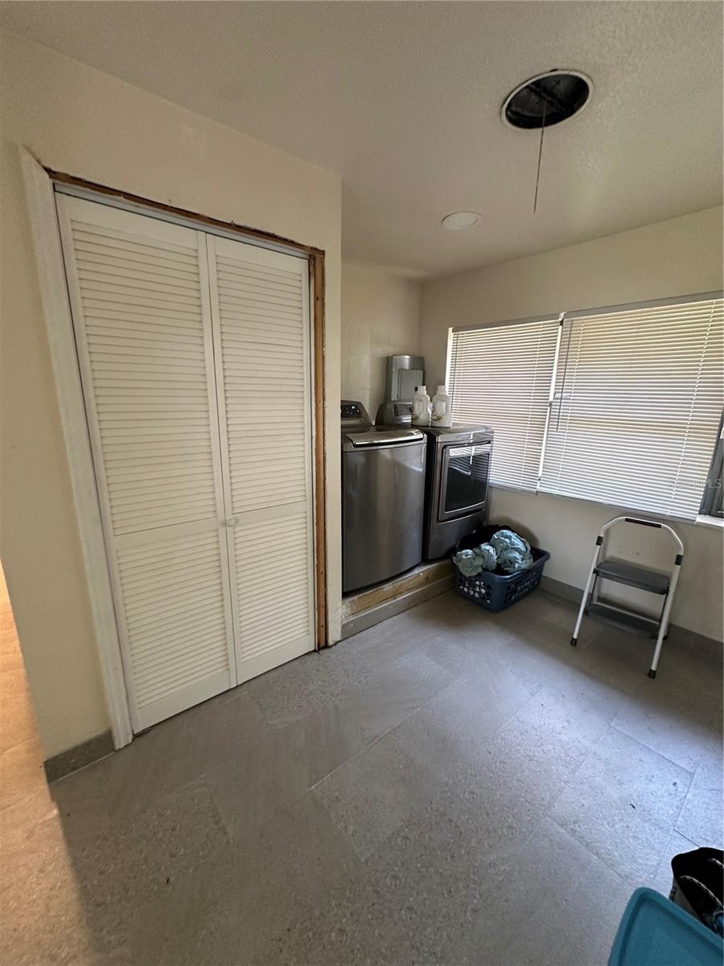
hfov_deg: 85.7
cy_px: 483
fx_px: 390
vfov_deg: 102.1
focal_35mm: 14
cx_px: 362
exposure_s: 1/49
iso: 320
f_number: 2.2
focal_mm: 2.22
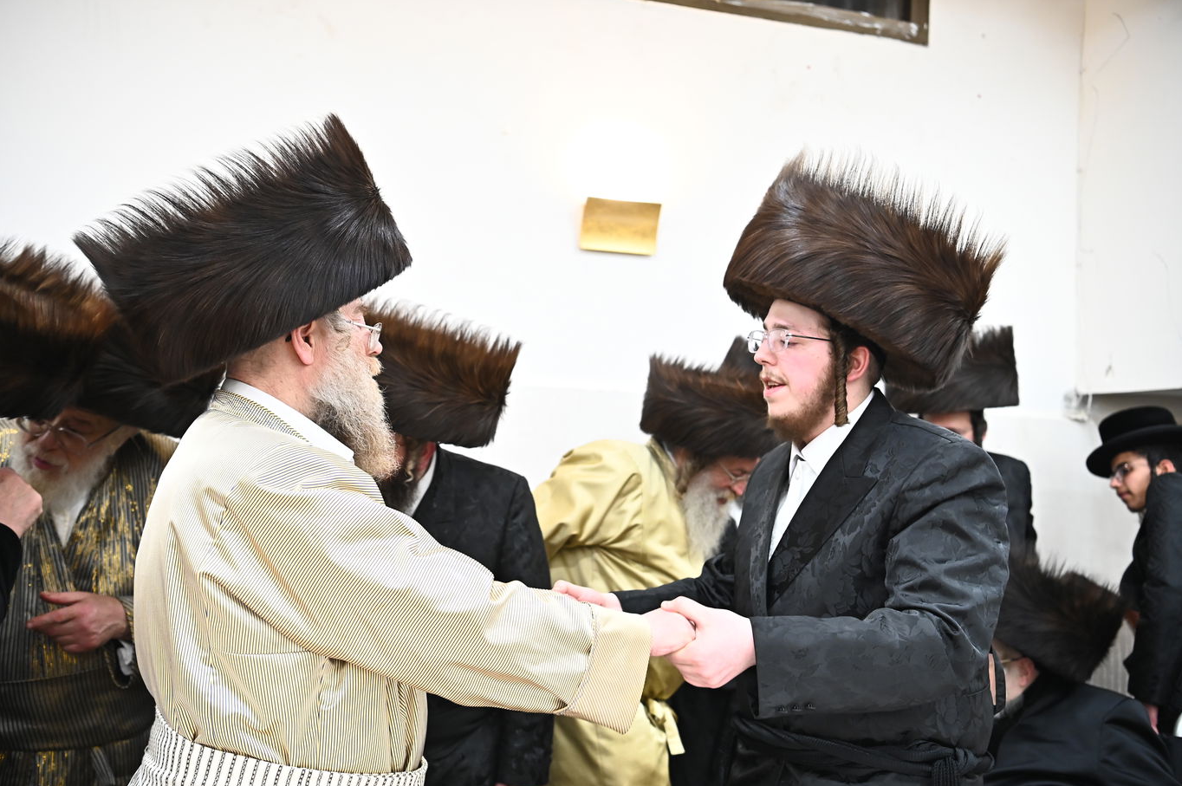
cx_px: 577
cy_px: 401
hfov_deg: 49.6
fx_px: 1279
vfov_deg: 34.1
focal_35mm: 39
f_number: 3.5
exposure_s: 1/200
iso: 2500
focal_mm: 38
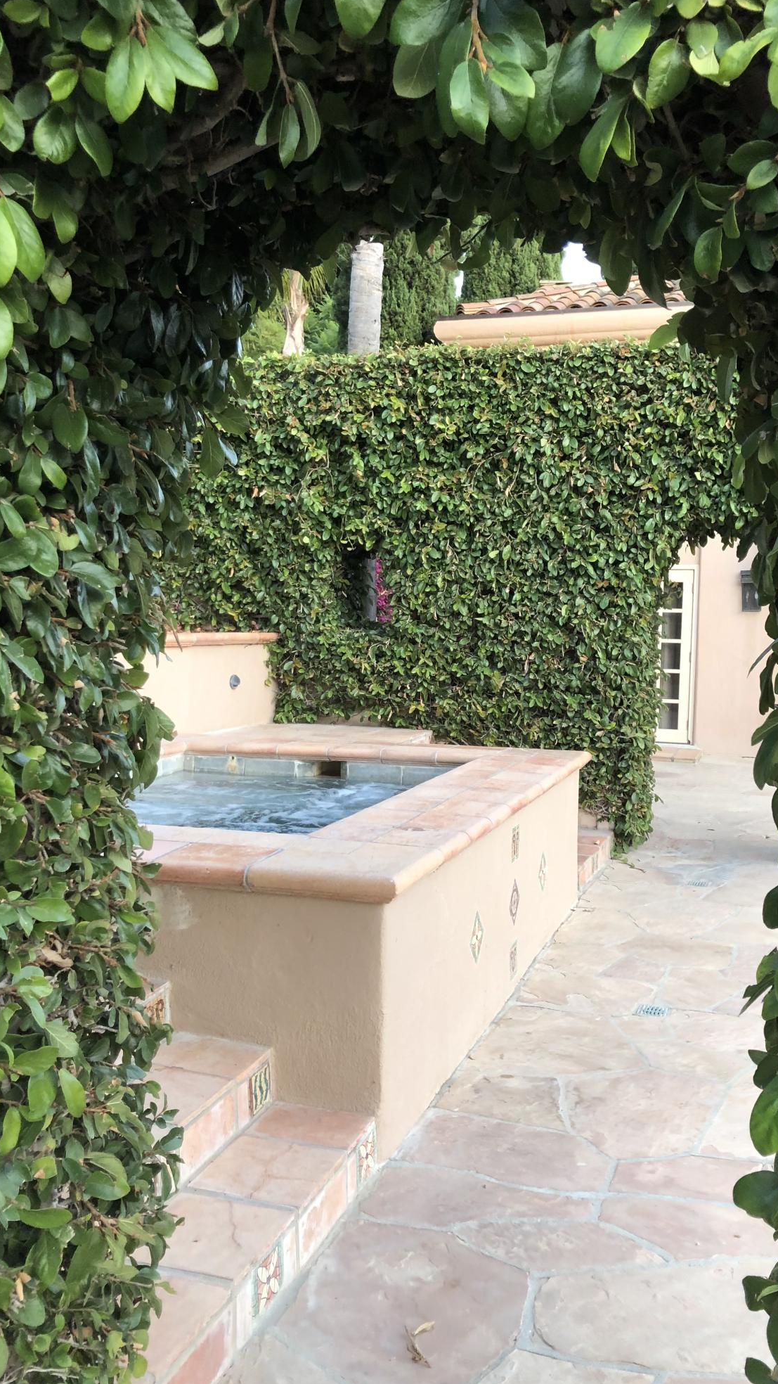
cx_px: 423
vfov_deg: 62.6
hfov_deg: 37.7
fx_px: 1137
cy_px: 700
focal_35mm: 31
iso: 40
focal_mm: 3.99
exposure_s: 1/17
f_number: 1.8
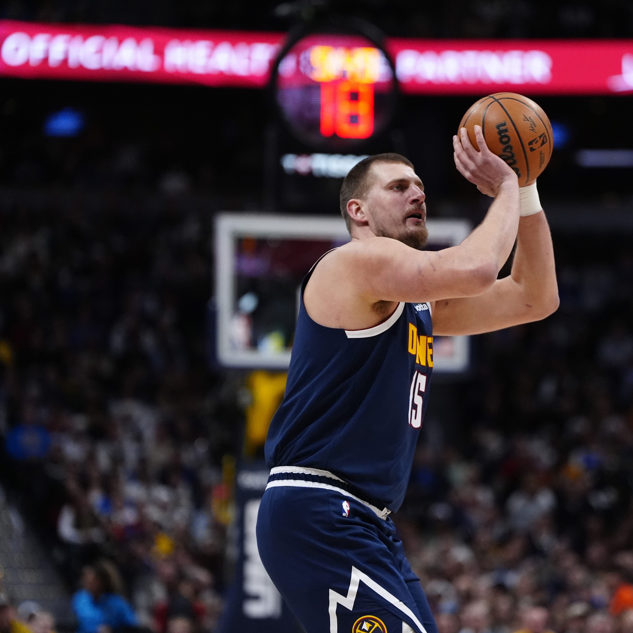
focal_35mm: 192
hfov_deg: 9.1
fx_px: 3972
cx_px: 422
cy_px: 317
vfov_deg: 9.1
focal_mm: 150
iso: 4000
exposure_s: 1/2500
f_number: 2.8
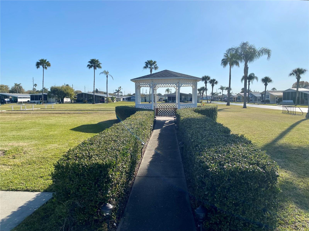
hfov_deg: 67.3
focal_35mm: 26
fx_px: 232
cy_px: 116
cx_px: 154
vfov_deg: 53.0
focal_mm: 4.25
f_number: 1.8
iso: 32
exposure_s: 1/4274
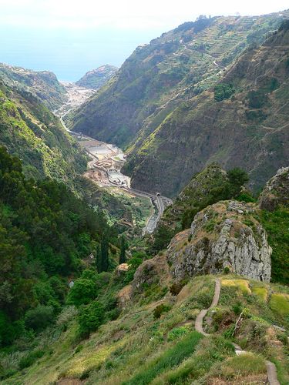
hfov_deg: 26.6
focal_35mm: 55
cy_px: 192
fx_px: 612
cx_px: 144
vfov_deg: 34.9
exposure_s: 1/250
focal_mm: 9.2
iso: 80
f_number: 4
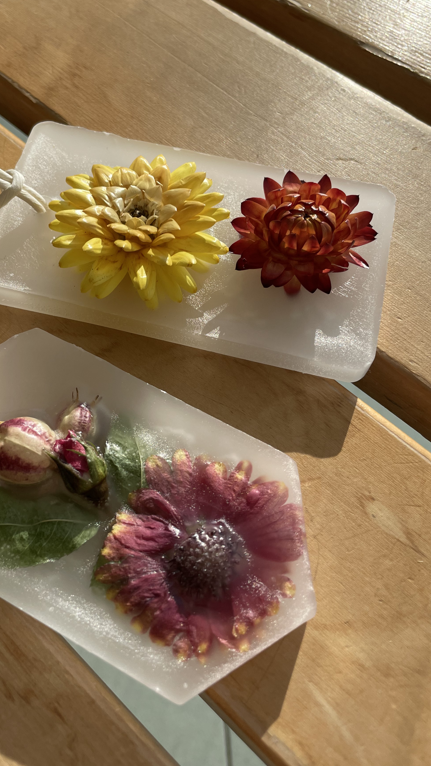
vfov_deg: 59.4
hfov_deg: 35.4
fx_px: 670
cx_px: 160
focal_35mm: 33
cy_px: 355
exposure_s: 1/2353
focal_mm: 4.2
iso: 32
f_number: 1.6
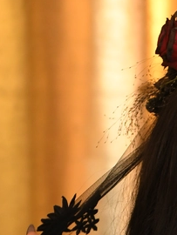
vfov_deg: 7.6
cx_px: 350
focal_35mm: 256
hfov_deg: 5.7
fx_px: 1743
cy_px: 362
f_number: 2.8
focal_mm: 48
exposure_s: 1/250
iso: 1000
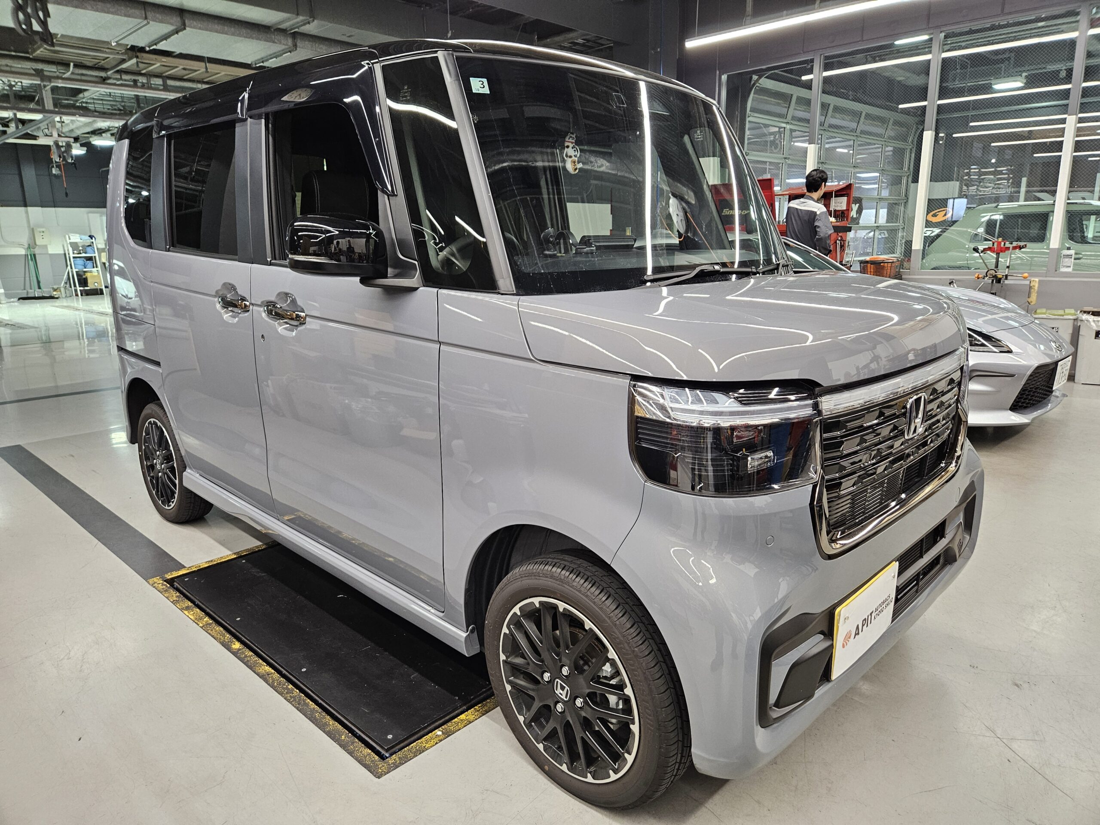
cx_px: 550
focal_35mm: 23
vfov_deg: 58.9
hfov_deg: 73.9
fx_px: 731
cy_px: 412
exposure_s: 1/100
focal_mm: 5.4
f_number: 1.8
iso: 250
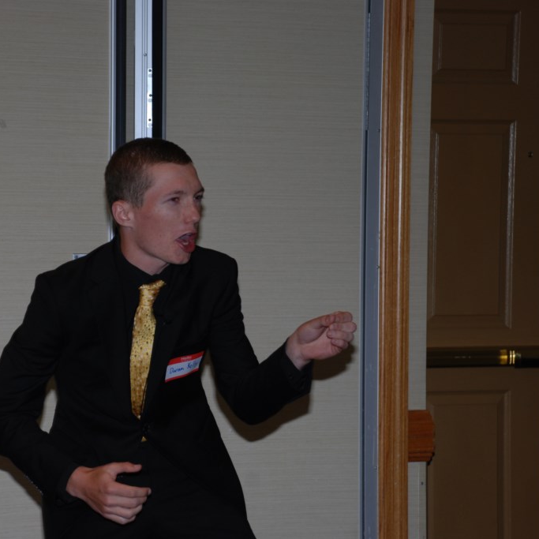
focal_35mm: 134
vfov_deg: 13.0
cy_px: 270
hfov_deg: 13.0
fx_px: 2361
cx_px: 167
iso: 200
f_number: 5.6
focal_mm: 70
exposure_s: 1/60
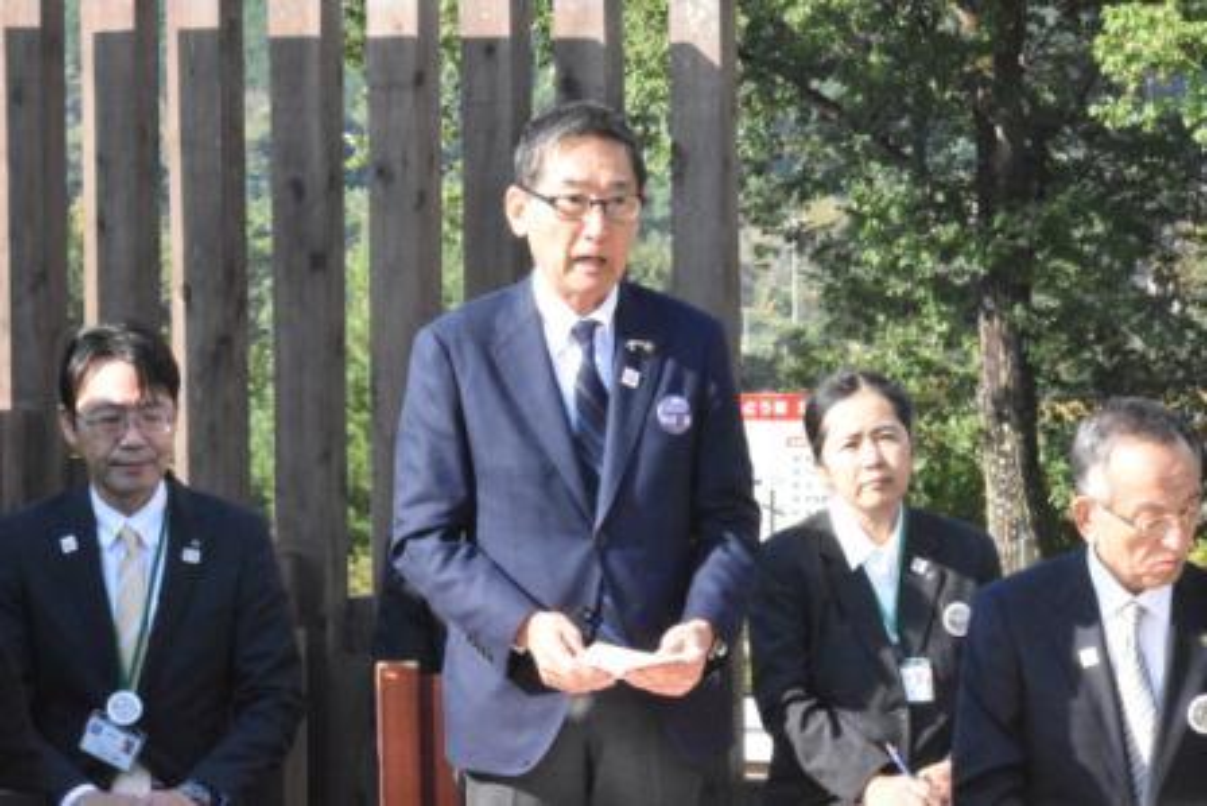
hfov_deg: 12.4
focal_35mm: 165
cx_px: 604
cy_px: 403
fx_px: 5534
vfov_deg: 8.3
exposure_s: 1/250
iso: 10000
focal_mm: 110
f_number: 36
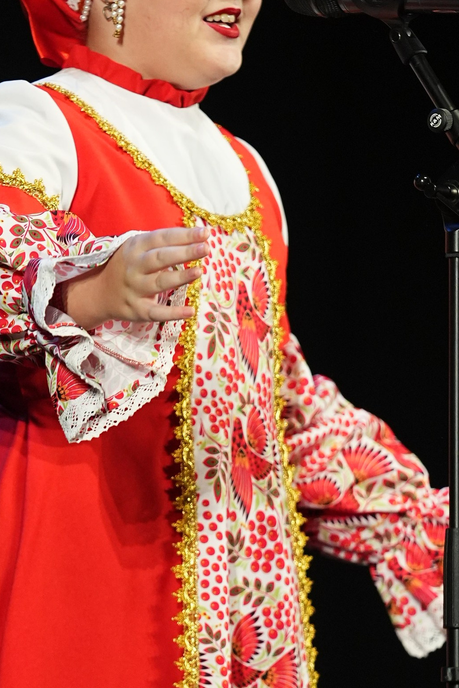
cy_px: 334
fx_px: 10097
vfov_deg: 3.9
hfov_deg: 2.6
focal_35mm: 528
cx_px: 185
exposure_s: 1/400
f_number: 2.8
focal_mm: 200
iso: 2500
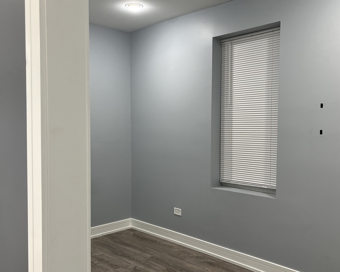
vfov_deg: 44.5
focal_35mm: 33
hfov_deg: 54.2
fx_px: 332
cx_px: 174
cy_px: 142
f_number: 1.6
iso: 125
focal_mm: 5.1
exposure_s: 1/120
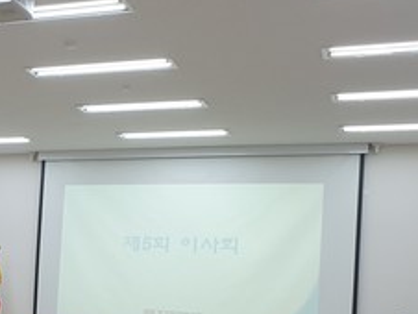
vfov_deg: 20.9
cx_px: -43
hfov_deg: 26.0
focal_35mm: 69
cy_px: 275
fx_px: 834
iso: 64
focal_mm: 4.3
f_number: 2.4
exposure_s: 1/60
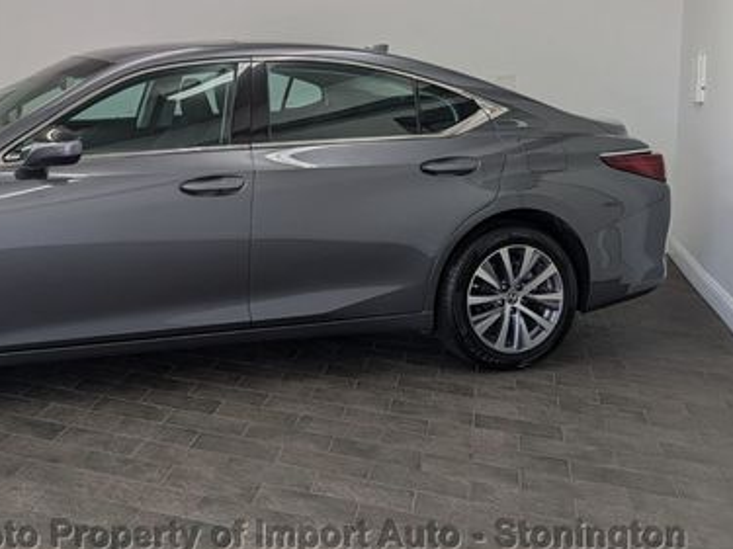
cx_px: 125
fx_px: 868
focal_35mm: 41
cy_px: 107
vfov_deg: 34.0
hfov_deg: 43.2
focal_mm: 6.9
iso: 35
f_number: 1.68
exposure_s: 1/120
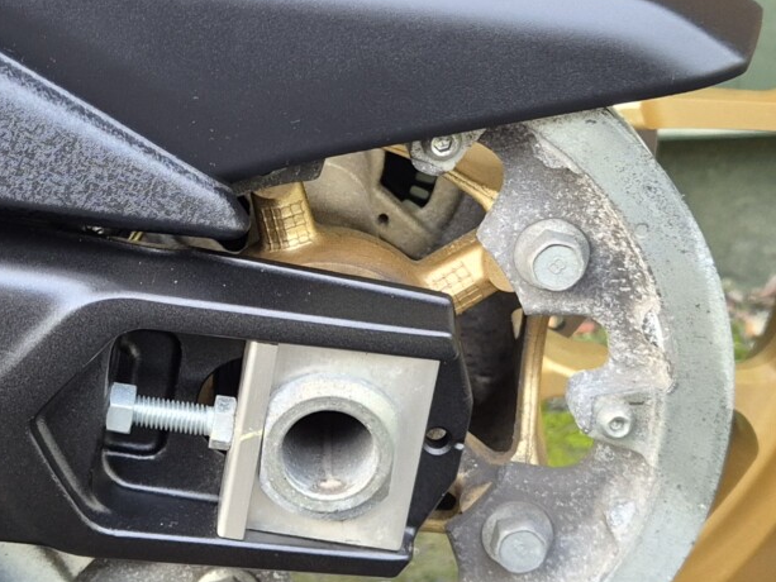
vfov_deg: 19.6
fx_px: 1682
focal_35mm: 75
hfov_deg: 25.8
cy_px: 209
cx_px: 260
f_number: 1.8
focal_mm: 5.4
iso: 160
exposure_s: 1/100
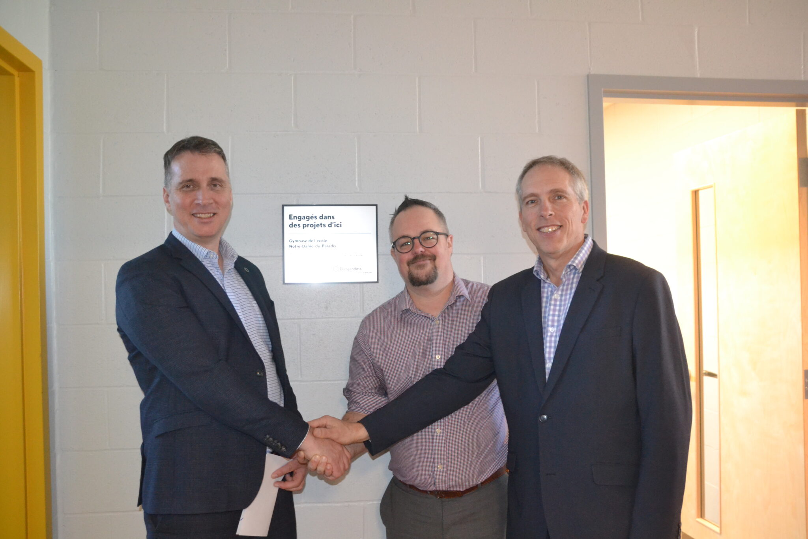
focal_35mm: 32
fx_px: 707
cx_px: 404
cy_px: 270
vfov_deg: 41.7
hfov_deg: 59.5
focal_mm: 21
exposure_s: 1/60
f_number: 3.8
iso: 2500
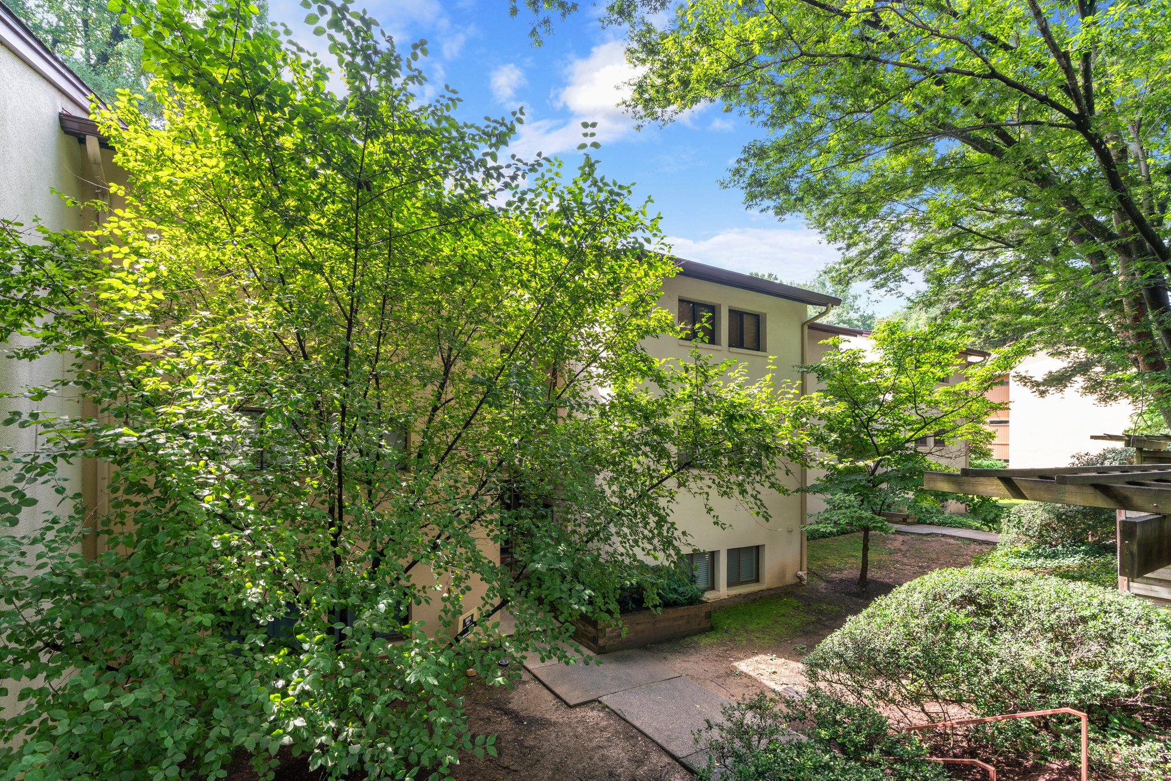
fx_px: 520
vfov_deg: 73.8
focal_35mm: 16
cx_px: 586
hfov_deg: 96.7
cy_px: 390
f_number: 8
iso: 160
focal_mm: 16
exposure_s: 1/20
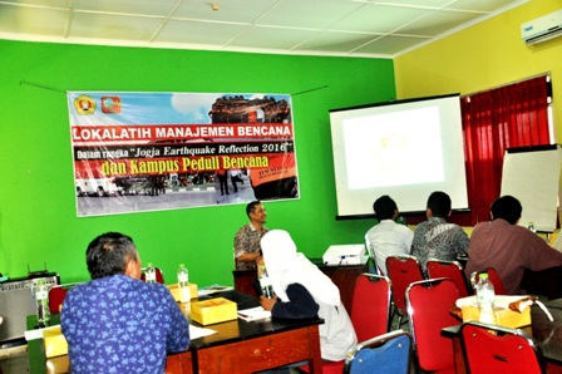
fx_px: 515
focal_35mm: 33
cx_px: 281
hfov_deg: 57.3
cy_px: 187
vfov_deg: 39.9
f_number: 5
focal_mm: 22
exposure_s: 1/60
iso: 1600
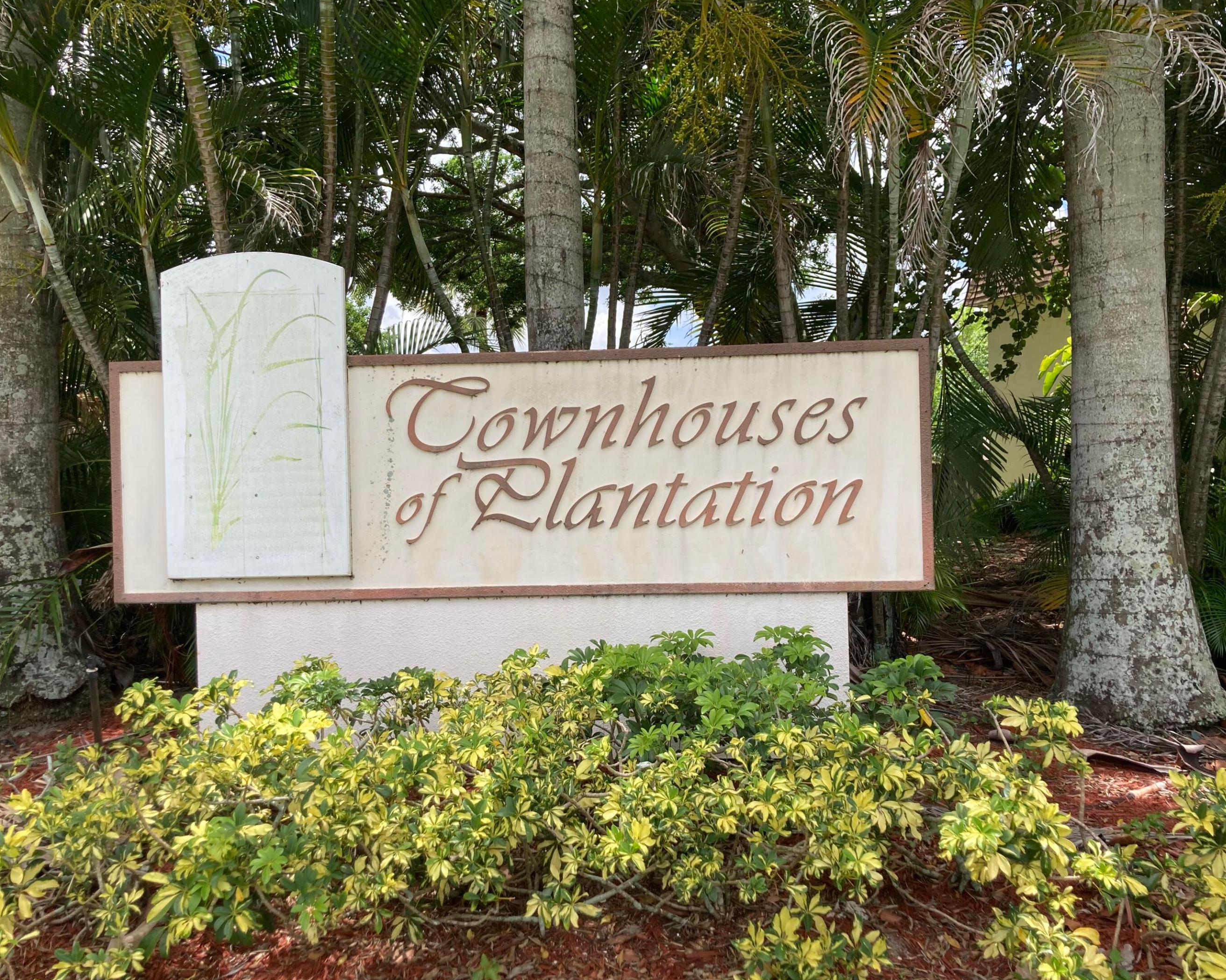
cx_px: 606
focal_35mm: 30
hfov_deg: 58.8
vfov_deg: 48.5
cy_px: 488
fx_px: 1089
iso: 20
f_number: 1.8
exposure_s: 1/1185
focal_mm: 3.99
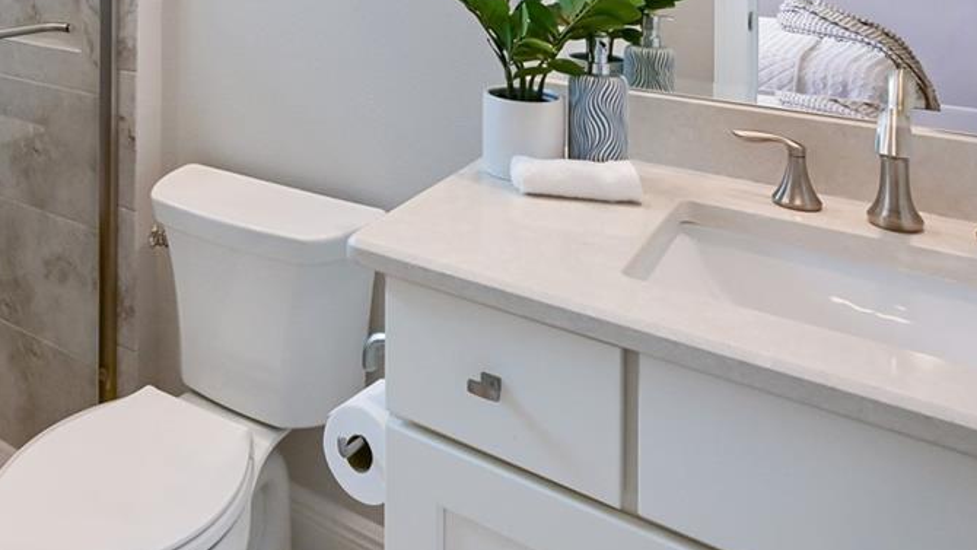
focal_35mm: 35
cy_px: -109
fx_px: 907
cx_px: 175
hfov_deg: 52.4
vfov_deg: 29.1
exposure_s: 1/125
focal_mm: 14
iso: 800
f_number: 8
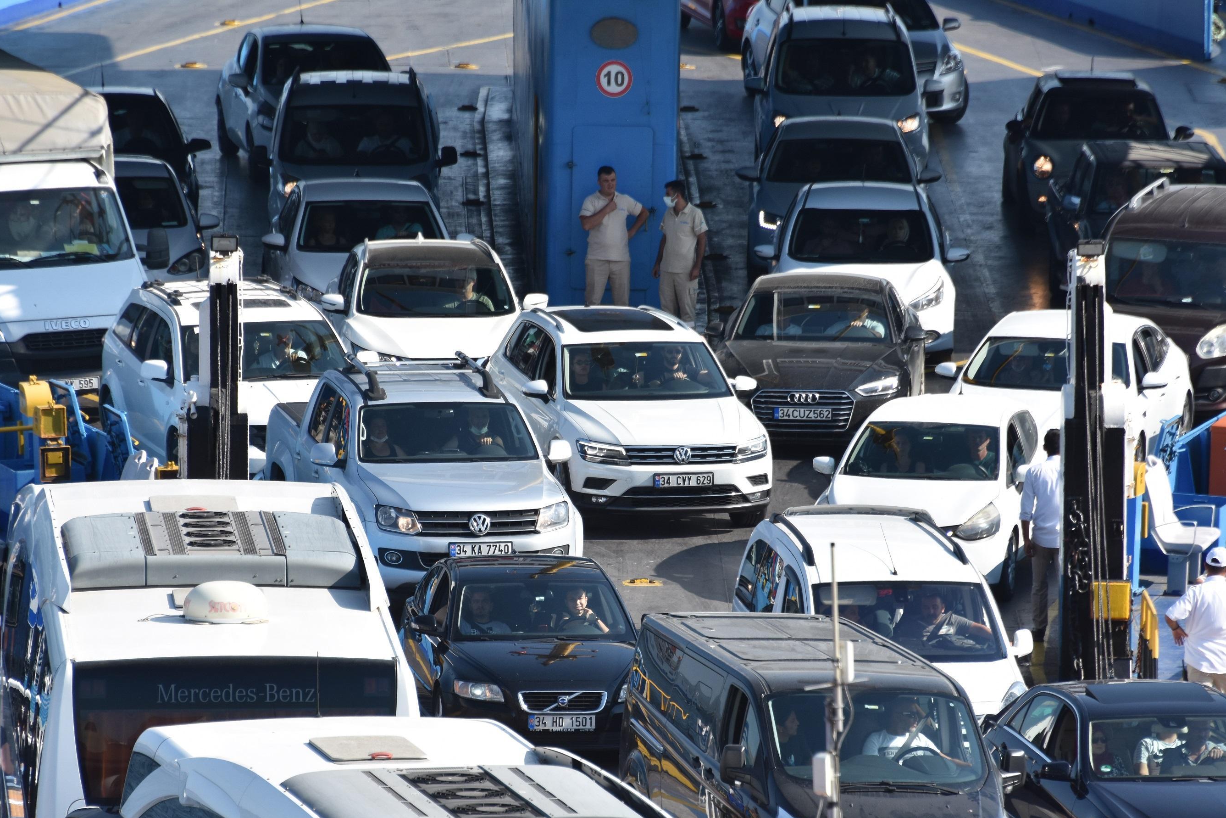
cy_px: 437
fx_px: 17197
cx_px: 605
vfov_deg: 2.7
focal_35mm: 505
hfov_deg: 4.1
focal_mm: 300
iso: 400
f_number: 8
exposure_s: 1/1000
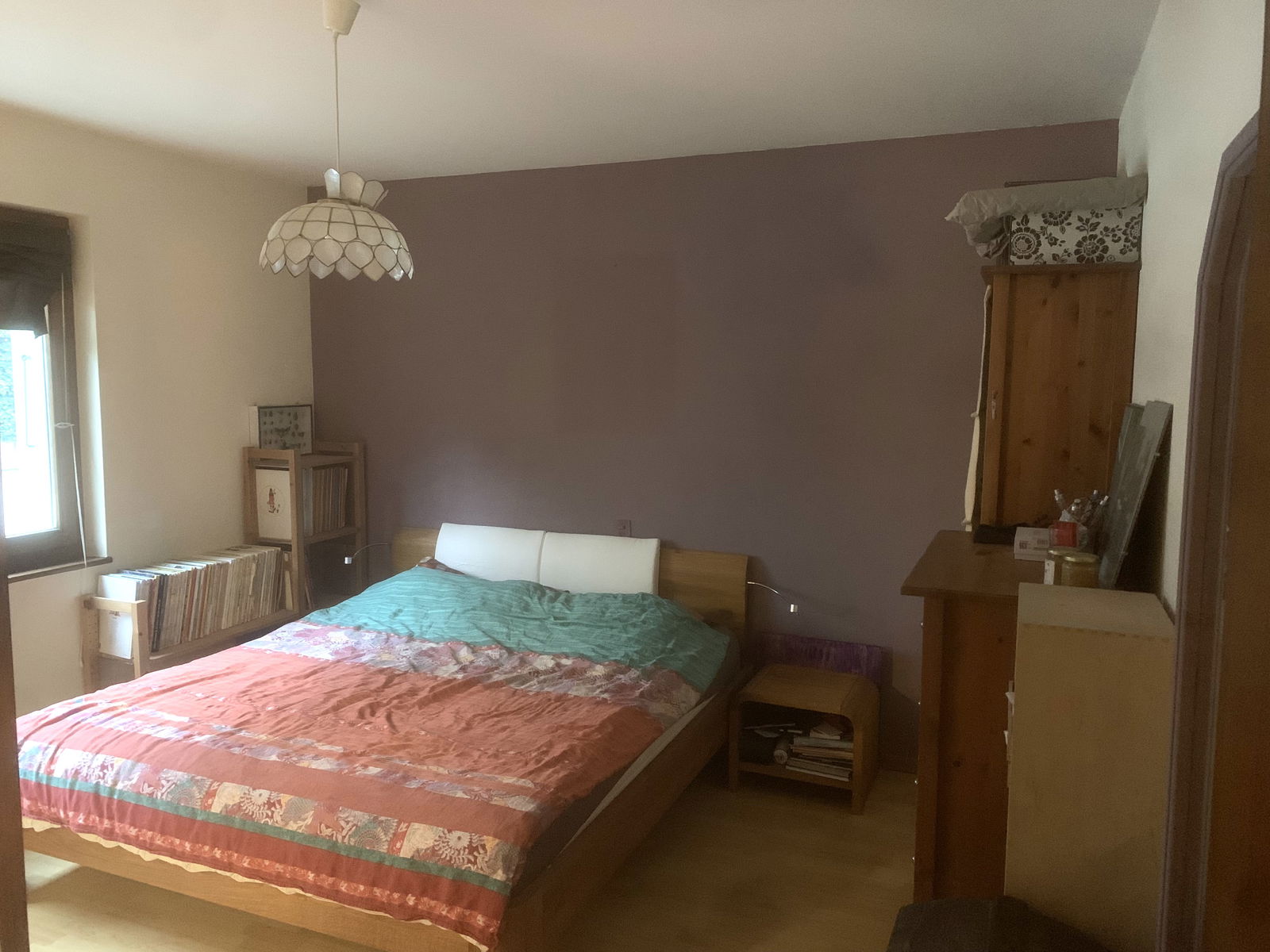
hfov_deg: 67.3
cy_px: 476
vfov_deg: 53.1
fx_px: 954
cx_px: 635
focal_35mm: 26
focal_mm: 4.25
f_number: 1.8
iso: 640
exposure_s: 1/15
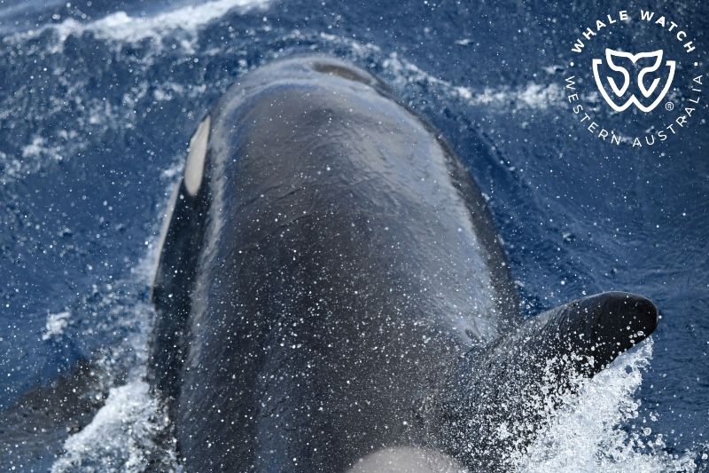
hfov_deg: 6.4
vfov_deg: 4.3
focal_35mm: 320
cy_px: 236
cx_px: 354
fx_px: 6301
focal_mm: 320
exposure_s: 1/8000
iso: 2000
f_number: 5.6
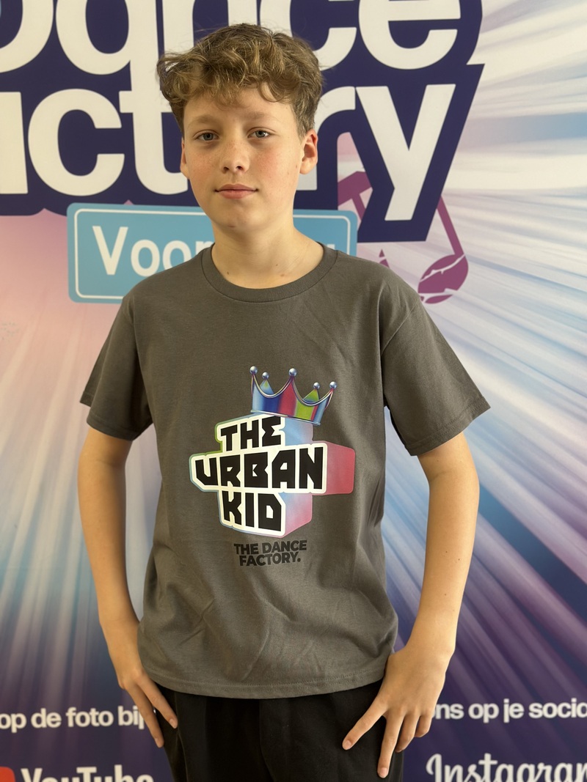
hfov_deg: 30.3
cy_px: 391
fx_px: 1085
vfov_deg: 39.7
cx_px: 294
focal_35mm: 48
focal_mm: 6.86
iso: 125
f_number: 1.78
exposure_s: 1/121
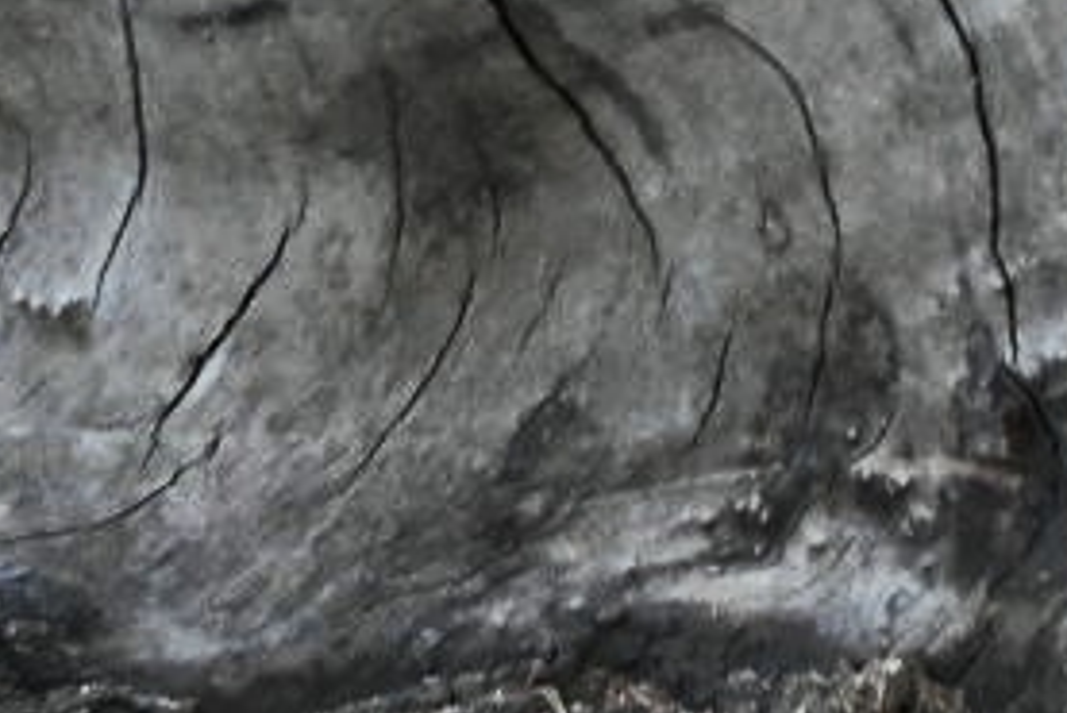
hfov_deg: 10.3
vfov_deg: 6.6
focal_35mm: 199
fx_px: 5901
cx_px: 670
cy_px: -990
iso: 3200
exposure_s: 1/2000
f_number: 2.8
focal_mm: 34
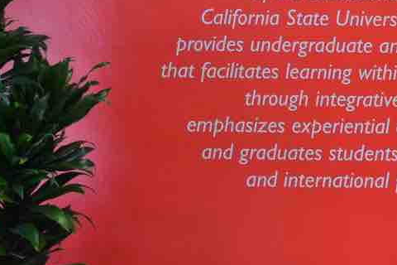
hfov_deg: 29.7
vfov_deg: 20.9
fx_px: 706
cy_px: 40
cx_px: 376
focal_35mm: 64
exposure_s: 1/30
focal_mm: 20
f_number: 3.8
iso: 400
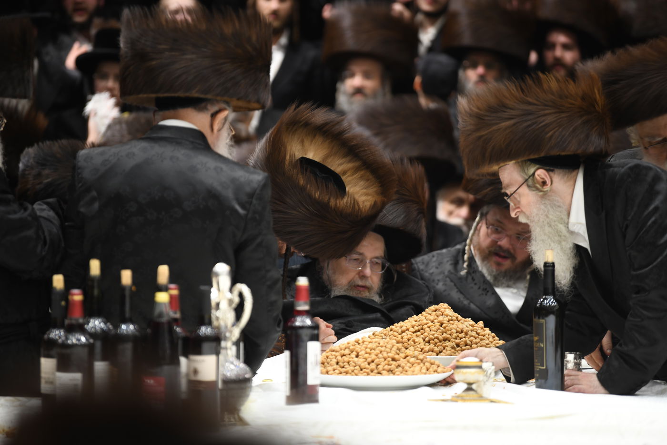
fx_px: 3242
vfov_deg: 7.8
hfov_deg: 11.7
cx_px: 334
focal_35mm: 175
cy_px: 222
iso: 640
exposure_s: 1/100
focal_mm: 175
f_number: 2.8
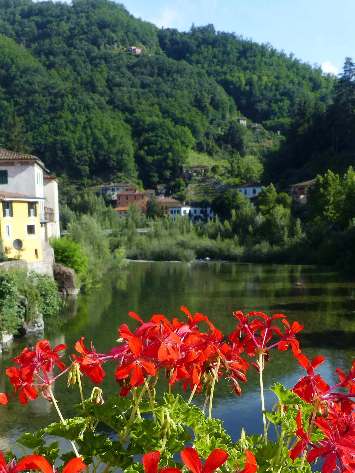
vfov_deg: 41.5
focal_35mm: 45
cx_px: 171
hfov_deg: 32.2
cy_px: 319
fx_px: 615
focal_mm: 4.7
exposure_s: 1/400
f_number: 4
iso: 100
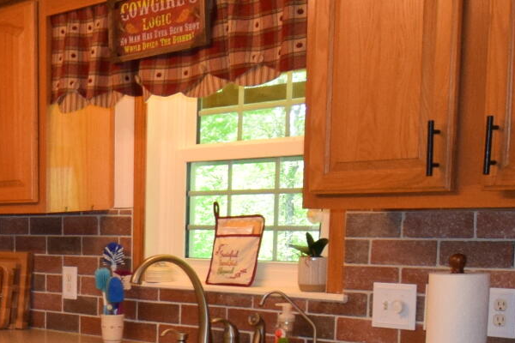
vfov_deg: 17.6
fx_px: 1073
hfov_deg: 22.5
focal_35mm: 75
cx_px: -240
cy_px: 370
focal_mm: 10
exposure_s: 1/80
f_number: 4.5
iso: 800
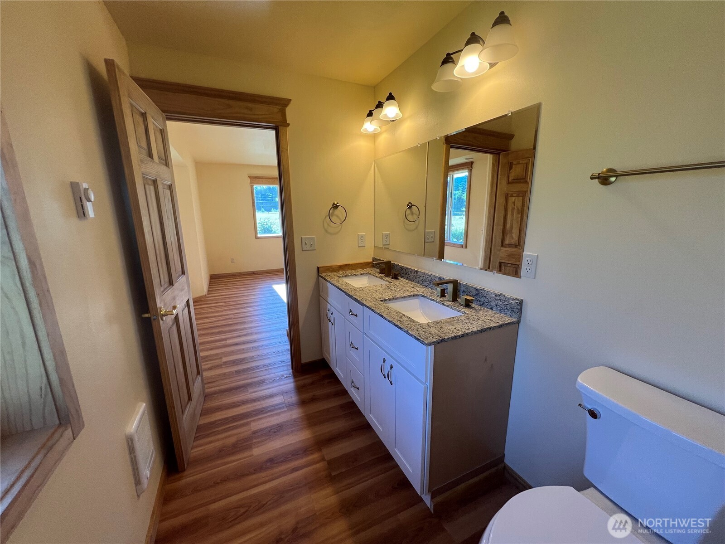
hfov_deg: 106.2
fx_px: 272
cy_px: 272
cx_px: 362
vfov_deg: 89.9
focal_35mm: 13
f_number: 1.8
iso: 64
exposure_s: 1/120
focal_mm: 1.57
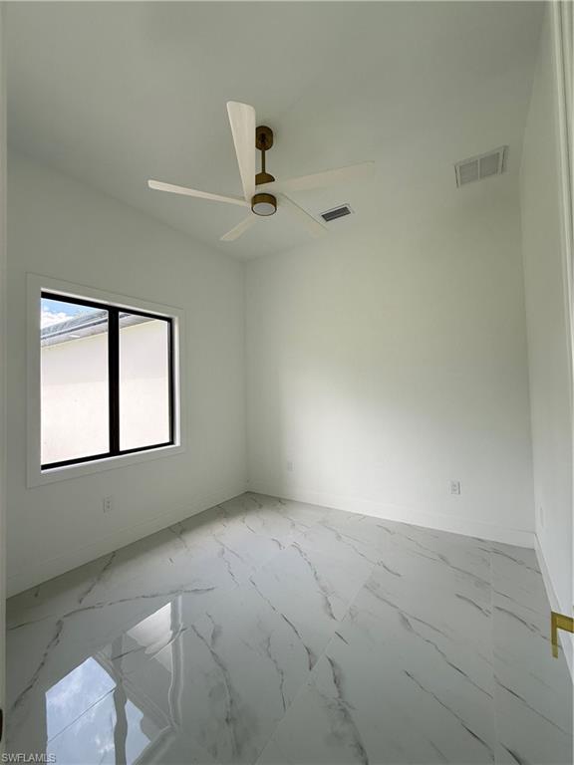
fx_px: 310
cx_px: 287
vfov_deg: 102.1
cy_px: 382
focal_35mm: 14
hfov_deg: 85.7
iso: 64
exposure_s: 1/133
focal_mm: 2.22
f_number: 2.2
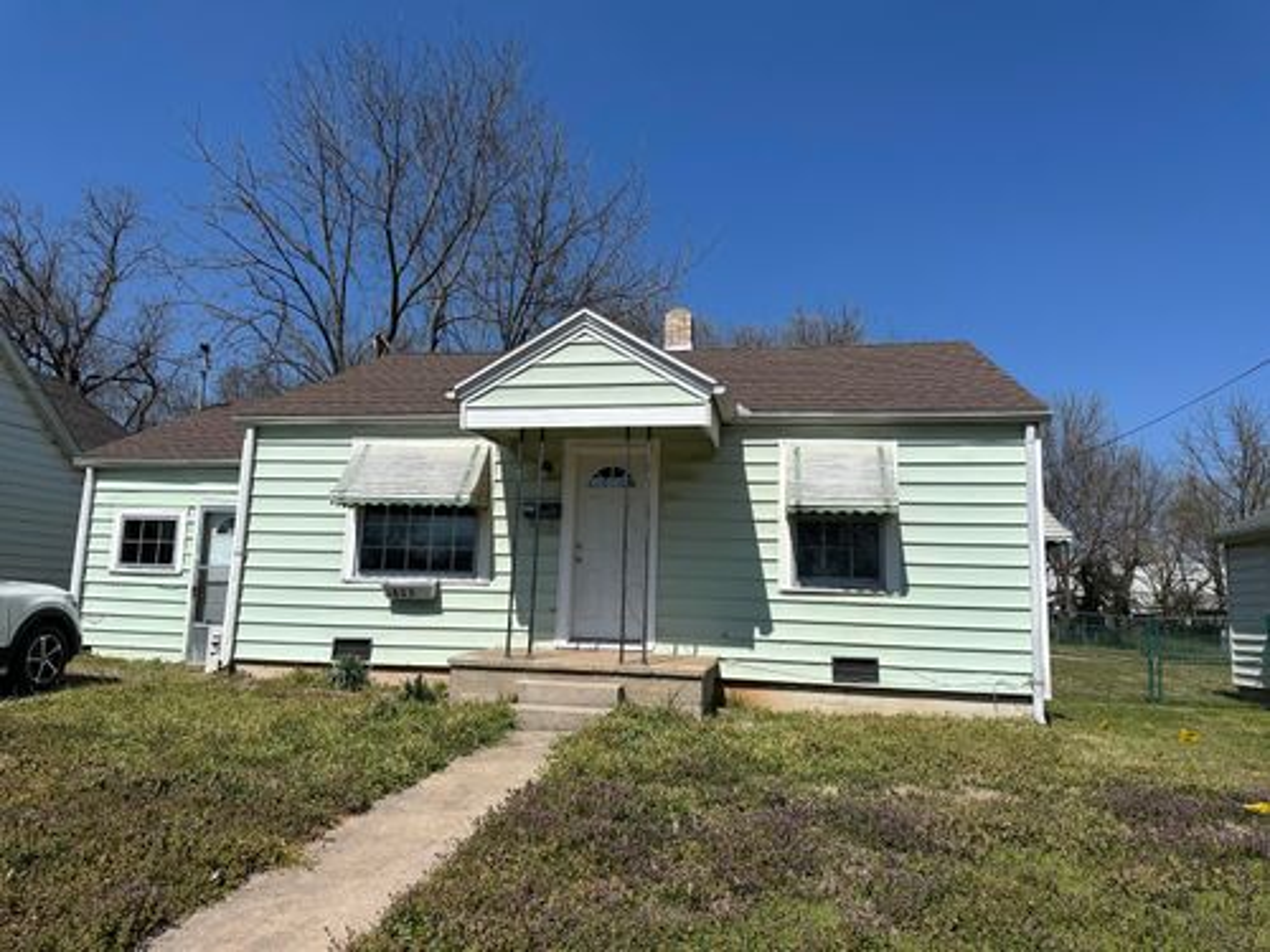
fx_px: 881
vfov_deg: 56.8
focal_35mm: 24
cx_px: 635
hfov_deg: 71.6
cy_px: 476
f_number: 1.78
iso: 80
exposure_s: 1/8929
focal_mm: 6.86
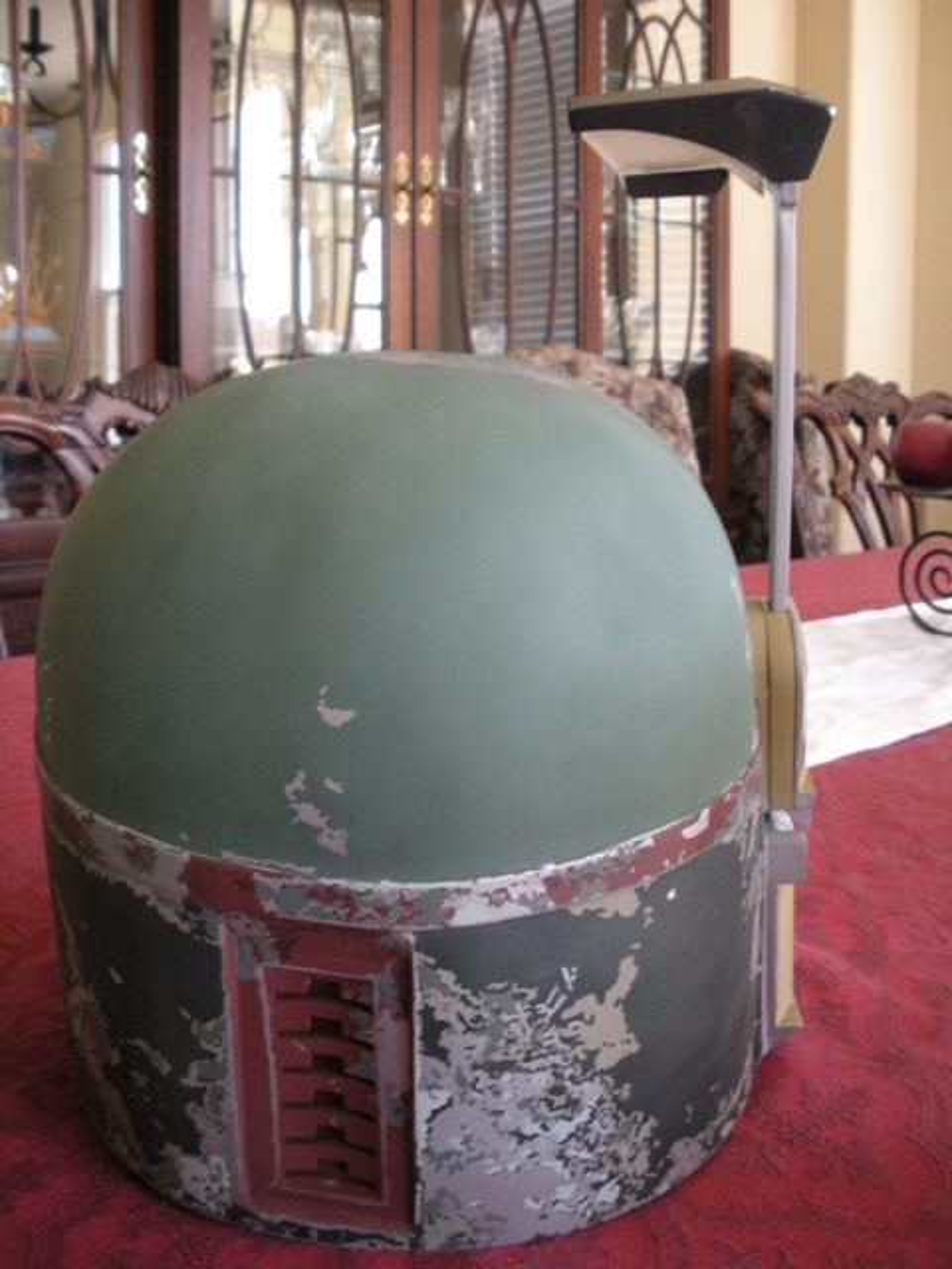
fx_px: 1320
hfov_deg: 39.7
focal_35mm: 36
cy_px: 634
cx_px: 476
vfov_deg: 51.4
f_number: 3.5
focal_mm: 6.3
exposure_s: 1/33.8
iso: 400
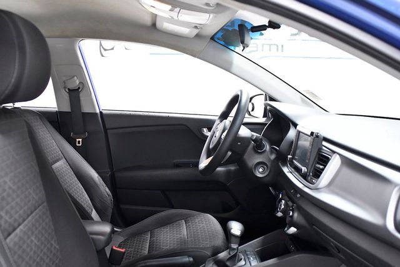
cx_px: 200
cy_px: 134
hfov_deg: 53.1
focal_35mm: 36
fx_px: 400
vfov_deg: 36.9
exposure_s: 1/125
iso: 2500
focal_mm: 24
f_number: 3.5
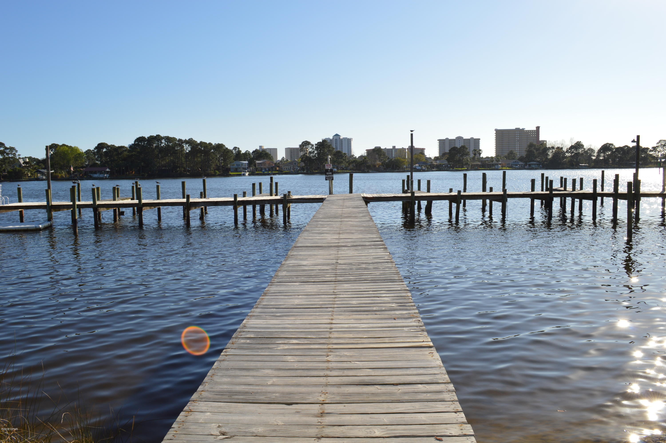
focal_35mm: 27
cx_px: 333
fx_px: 499
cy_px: 222
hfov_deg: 67.4
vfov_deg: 47.8
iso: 100
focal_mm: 18
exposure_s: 1/200
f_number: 11
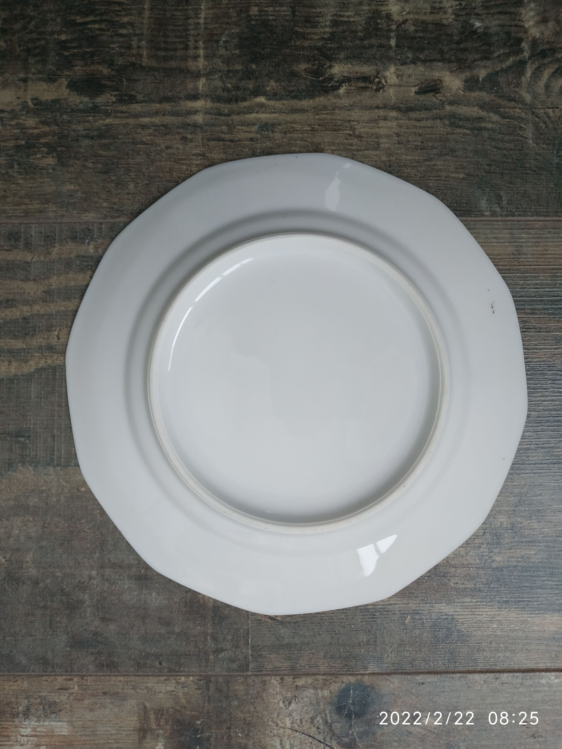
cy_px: 374
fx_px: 520
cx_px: 281
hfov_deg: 56.8
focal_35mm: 24
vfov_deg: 71.6
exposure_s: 1/25
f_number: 1.9
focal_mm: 3.94
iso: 250
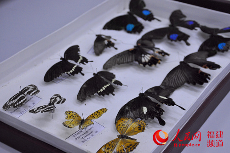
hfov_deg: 31.9
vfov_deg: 21.6
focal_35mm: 63
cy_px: 76
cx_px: 115
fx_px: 402
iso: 720
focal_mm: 42
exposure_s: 1/30
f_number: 4.8
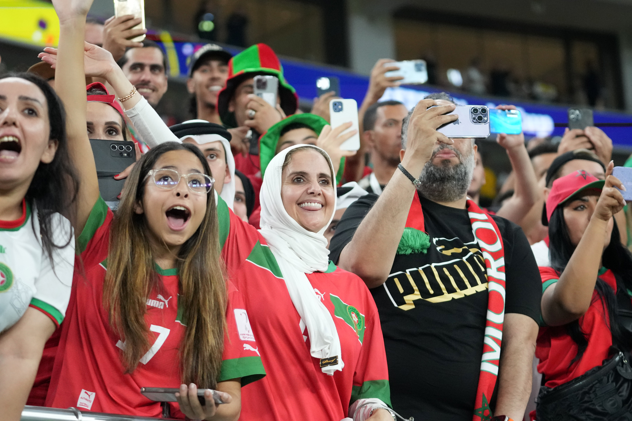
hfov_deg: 19.5
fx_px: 1843
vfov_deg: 13.0
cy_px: 210
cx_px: 316
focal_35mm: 105
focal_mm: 70
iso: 4000
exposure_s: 1/2000
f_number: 2.8
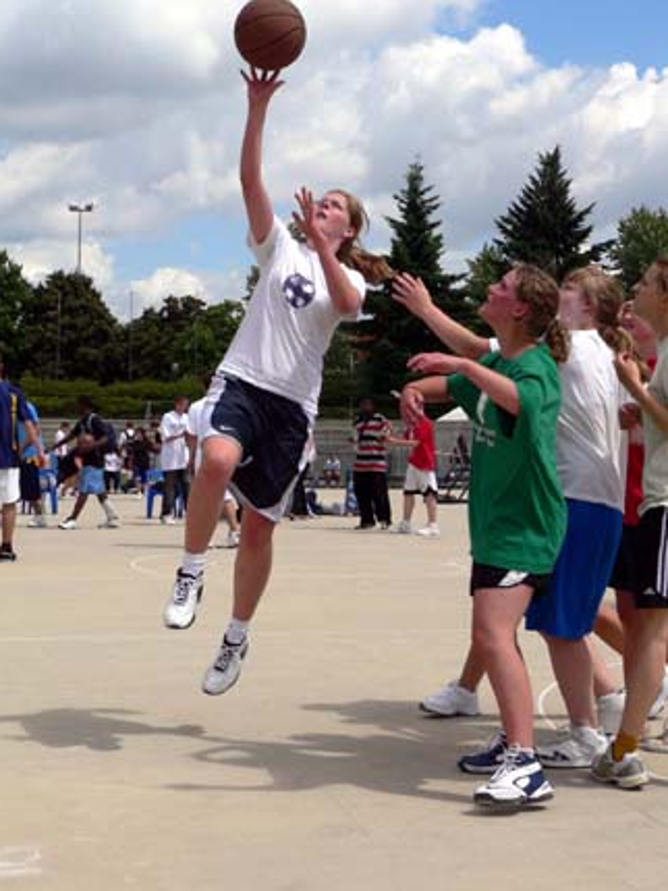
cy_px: 465
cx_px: 342
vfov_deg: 30.7
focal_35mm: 63
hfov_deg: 23.3
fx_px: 1620
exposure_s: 1/800
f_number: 5.2
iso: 80
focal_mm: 9.9
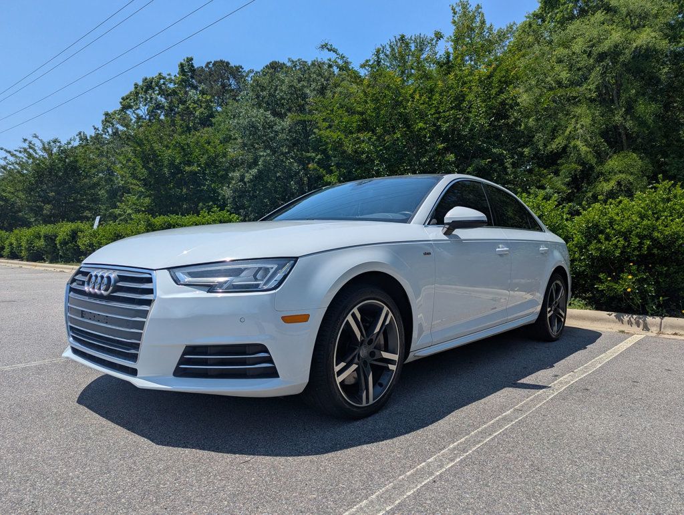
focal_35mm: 24
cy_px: 258
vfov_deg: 56.9
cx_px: 342
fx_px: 475
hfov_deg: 71.5
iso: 47
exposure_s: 1/4049
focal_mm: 6.81
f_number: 1.85
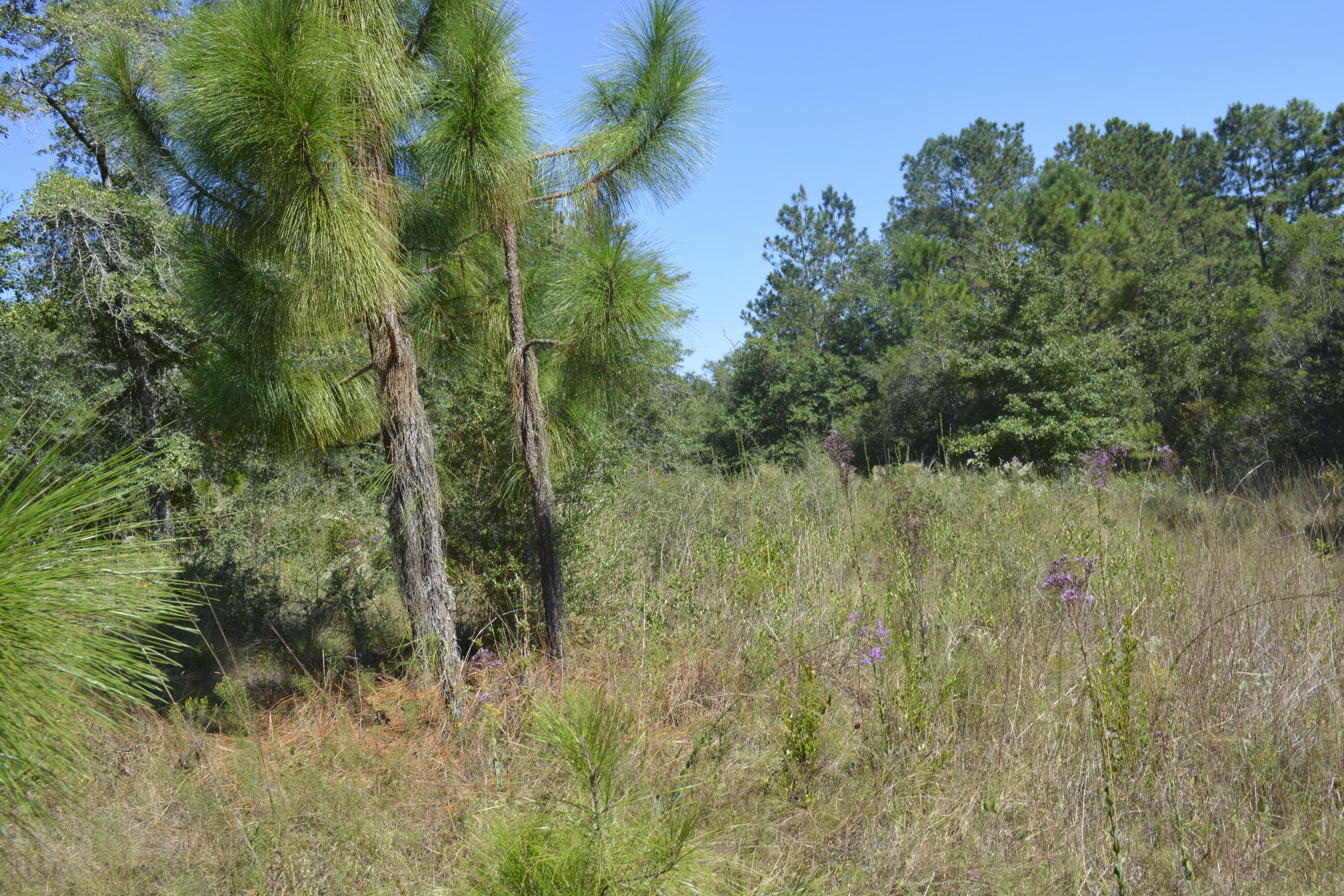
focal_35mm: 36
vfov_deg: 36.9
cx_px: 672
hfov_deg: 53.1
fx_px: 1344
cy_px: 448
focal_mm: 24
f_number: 8
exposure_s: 1/250
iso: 180
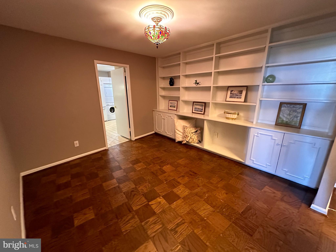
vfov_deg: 85.7
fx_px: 136
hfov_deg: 102.1
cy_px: 126
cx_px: 168
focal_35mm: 14
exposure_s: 1/60
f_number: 2.2
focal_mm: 2.22
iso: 800
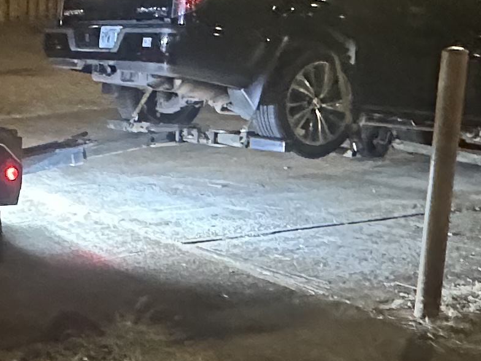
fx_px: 1000
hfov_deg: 24.9
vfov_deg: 20.4
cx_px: -69
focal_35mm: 72
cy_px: 167
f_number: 2.2
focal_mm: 2.22
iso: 1600
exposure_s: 1/30
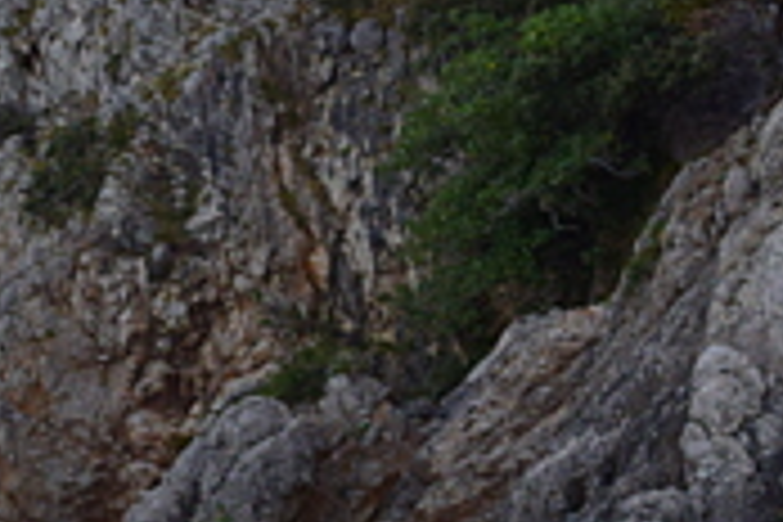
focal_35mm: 124
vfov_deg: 11.0
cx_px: 126
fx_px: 2697
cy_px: 364
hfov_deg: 16.4
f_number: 9
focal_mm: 18
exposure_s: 1/160
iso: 400
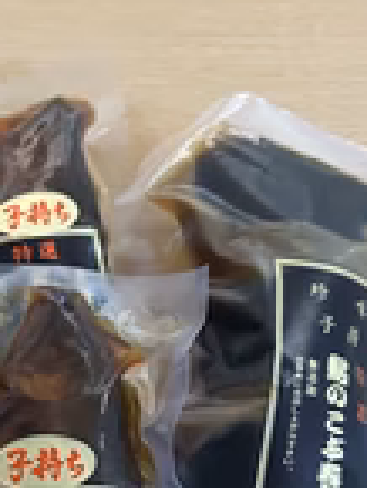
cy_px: 481
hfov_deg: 20.7
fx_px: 932
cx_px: -81
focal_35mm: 66
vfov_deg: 27.7
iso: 640
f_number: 1.78
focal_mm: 6.86
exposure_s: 1/60
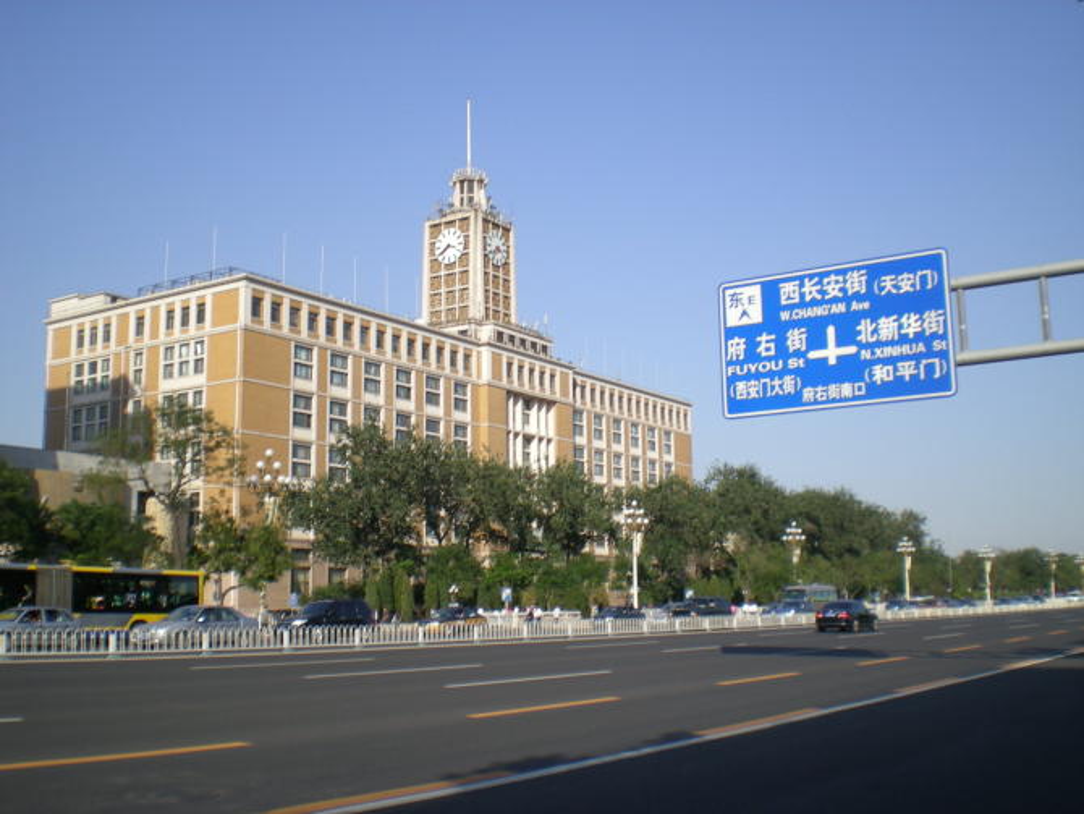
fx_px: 1190
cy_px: 407
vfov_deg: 37.7
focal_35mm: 38
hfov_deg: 49.0
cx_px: 542
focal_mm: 6.3
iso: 50
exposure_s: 1/296
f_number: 4.6
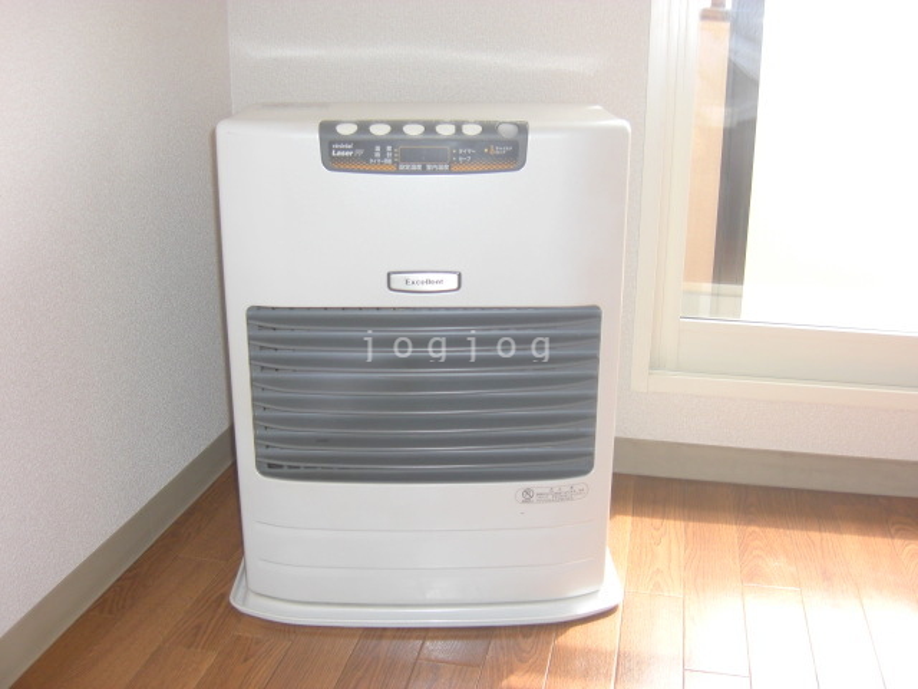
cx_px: 459
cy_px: 344
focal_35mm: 38
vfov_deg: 37.7
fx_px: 1008
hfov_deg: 49.0
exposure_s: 1/60
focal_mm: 7.9
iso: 100
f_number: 2.8
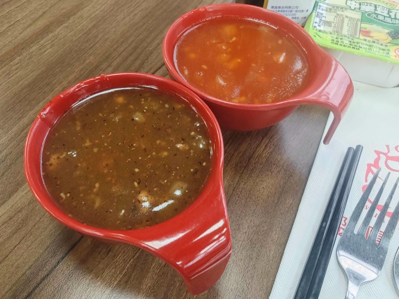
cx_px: 200
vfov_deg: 46.8
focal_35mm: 30
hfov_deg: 60.0
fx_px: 346
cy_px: 150
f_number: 1.8
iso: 200
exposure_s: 1/30
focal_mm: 2.03
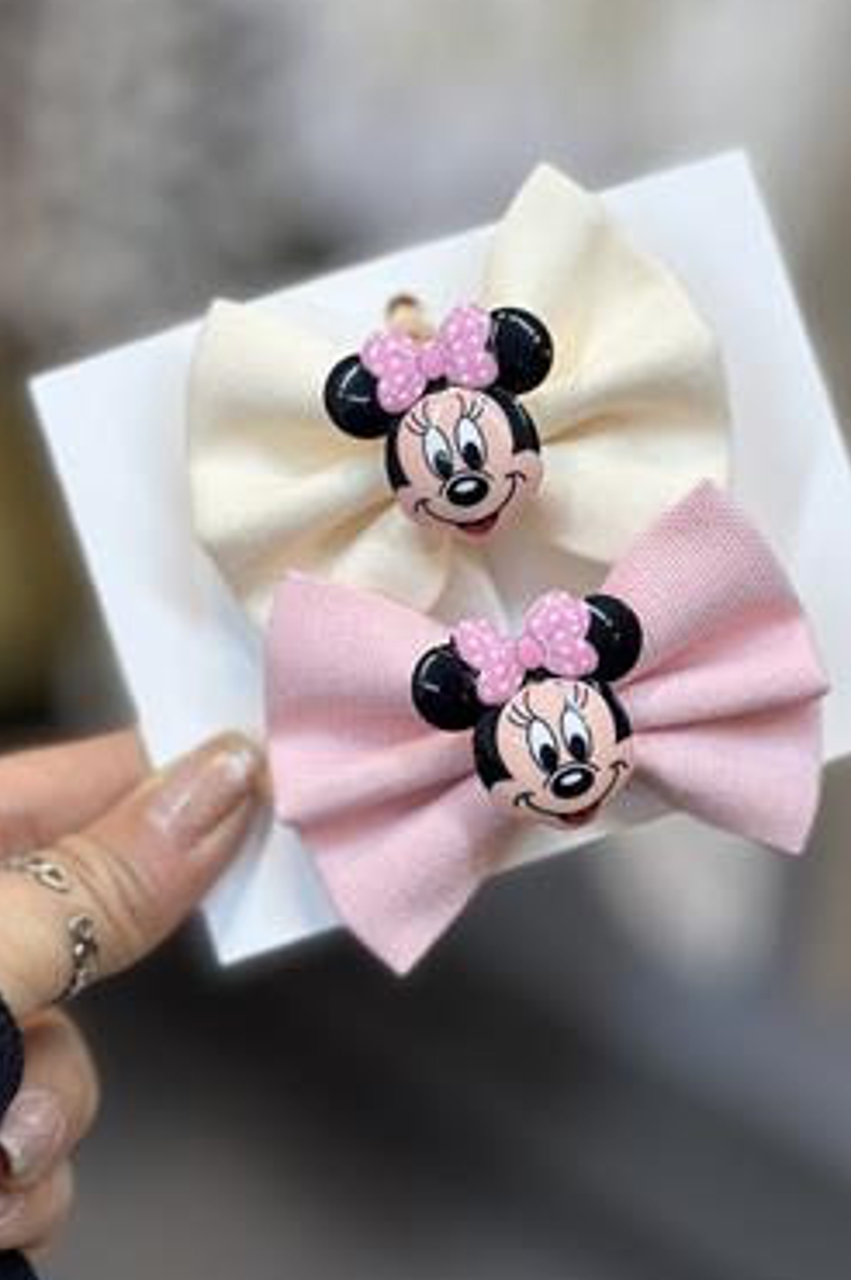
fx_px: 2558
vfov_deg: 28.1
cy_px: 566
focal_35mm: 72
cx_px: 439
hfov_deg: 18.9
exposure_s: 1/151
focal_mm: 6.86
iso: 64
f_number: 1.78
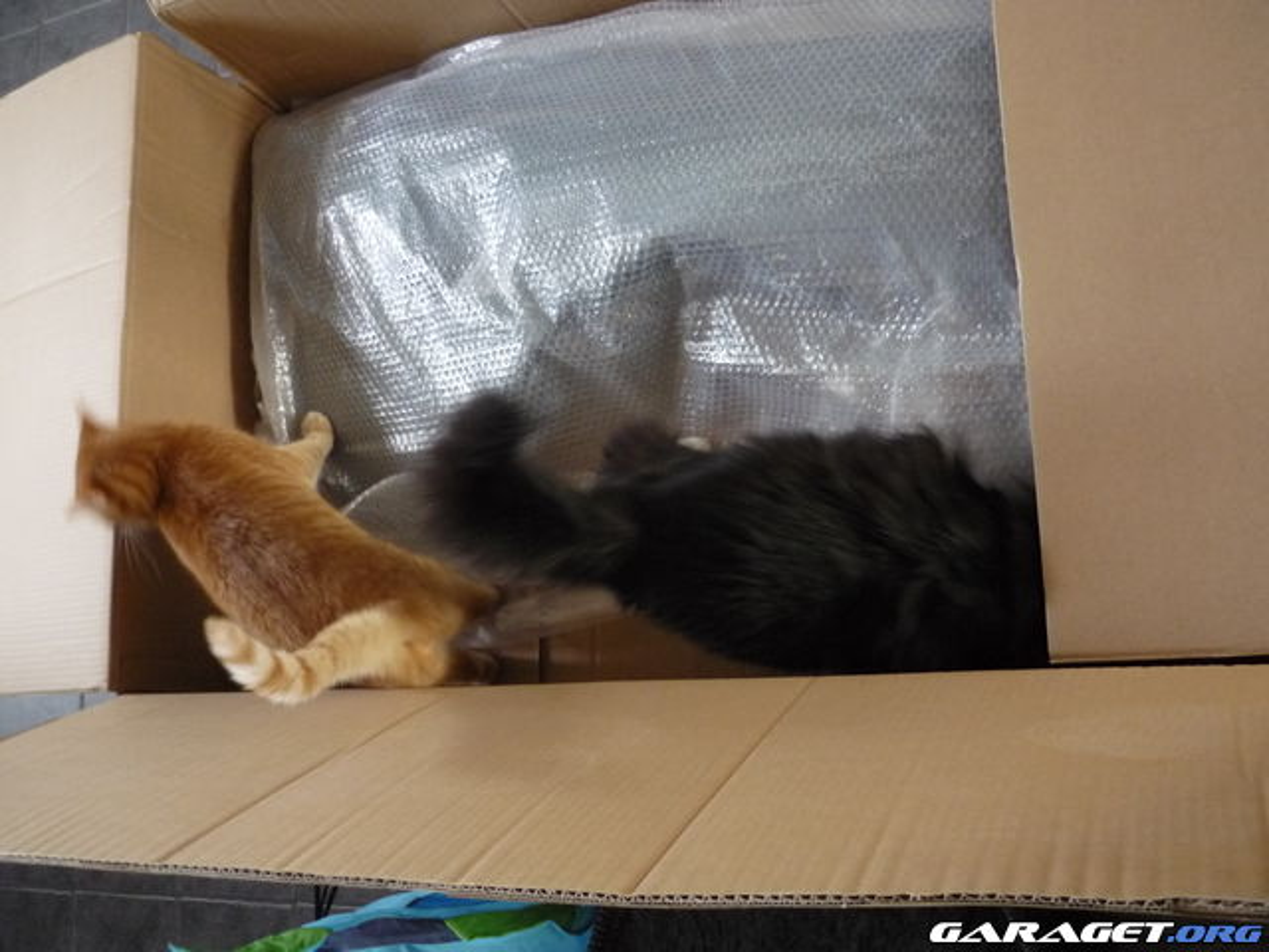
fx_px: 1210
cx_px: 634
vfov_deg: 42.9
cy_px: 476
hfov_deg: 55.4
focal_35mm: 33
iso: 400
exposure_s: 1/10
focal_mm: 5.5
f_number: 2.8
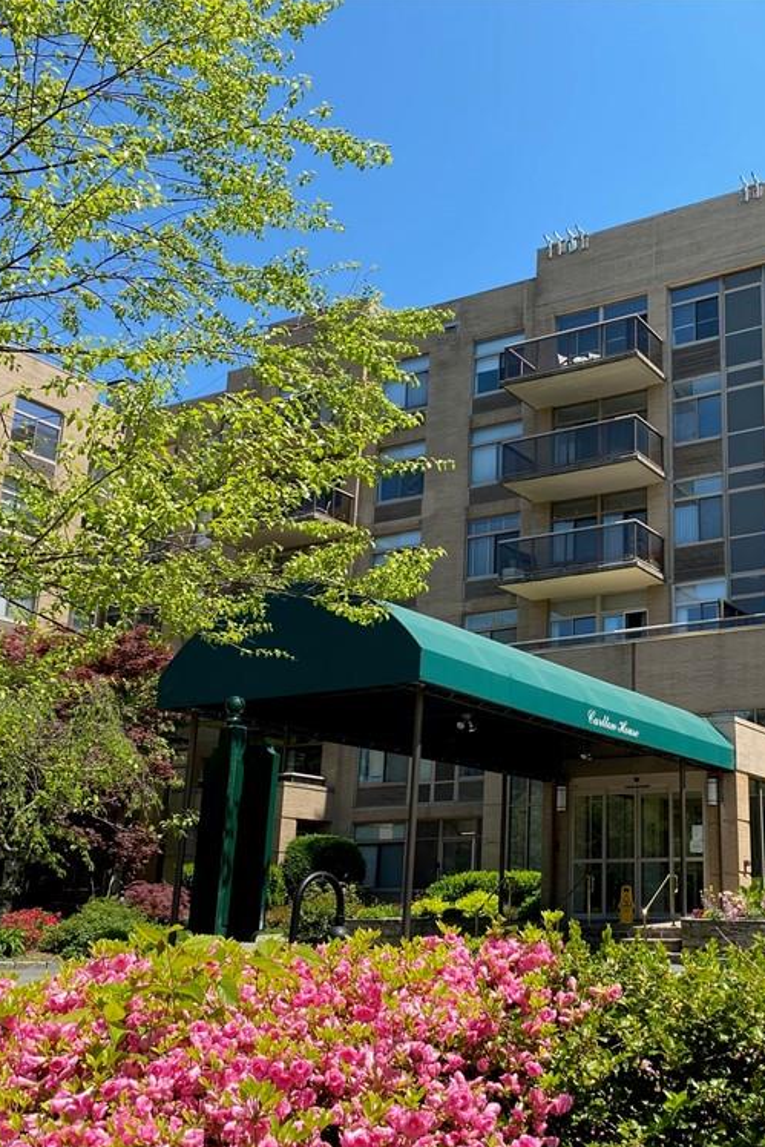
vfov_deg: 51.9
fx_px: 1179
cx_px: 615
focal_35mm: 37
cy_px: 586
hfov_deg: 34.8
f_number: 1.8
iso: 32
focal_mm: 4.25
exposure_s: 1/1300
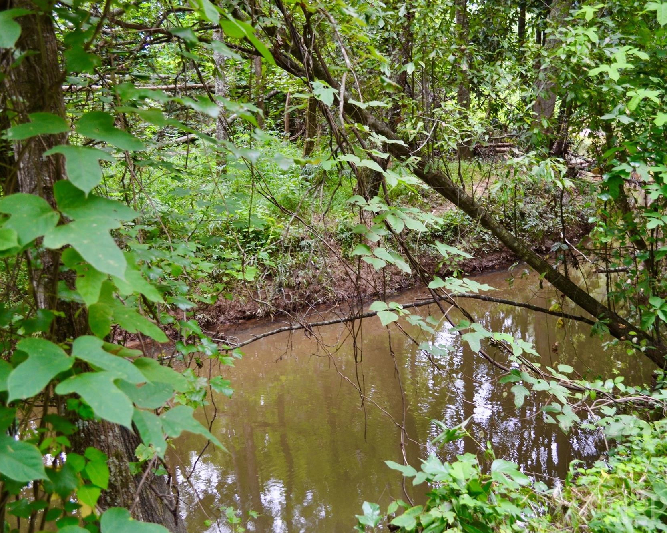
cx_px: 388
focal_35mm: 38
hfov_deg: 47.8
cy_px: 268
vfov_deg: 39.1
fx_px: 750
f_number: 4
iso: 450
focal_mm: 22
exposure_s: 1/60
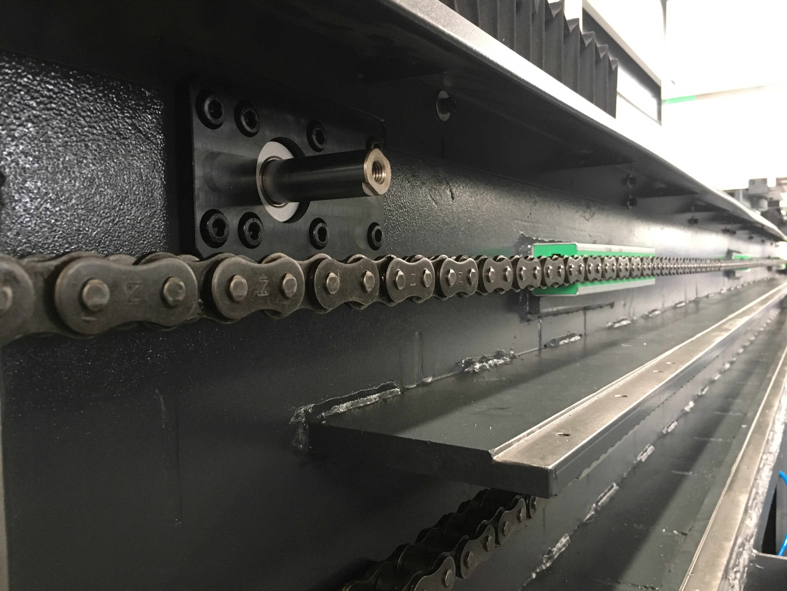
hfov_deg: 61.7
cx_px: 394
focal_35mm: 29
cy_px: 296
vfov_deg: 48.2
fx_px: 659
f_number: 2.2
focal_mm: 4.15
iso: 200
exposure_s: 1/17
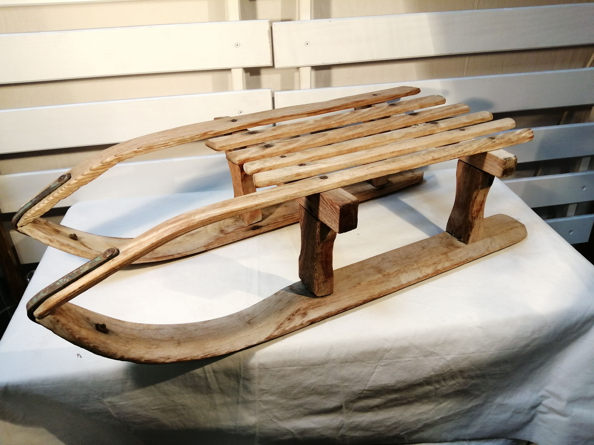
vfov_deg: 53.1
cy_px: 222
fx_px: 446
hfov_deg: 67.3
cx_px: 297
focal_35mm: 26
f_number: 1.8
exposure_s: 1/33.3
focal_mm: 3.46
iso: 125
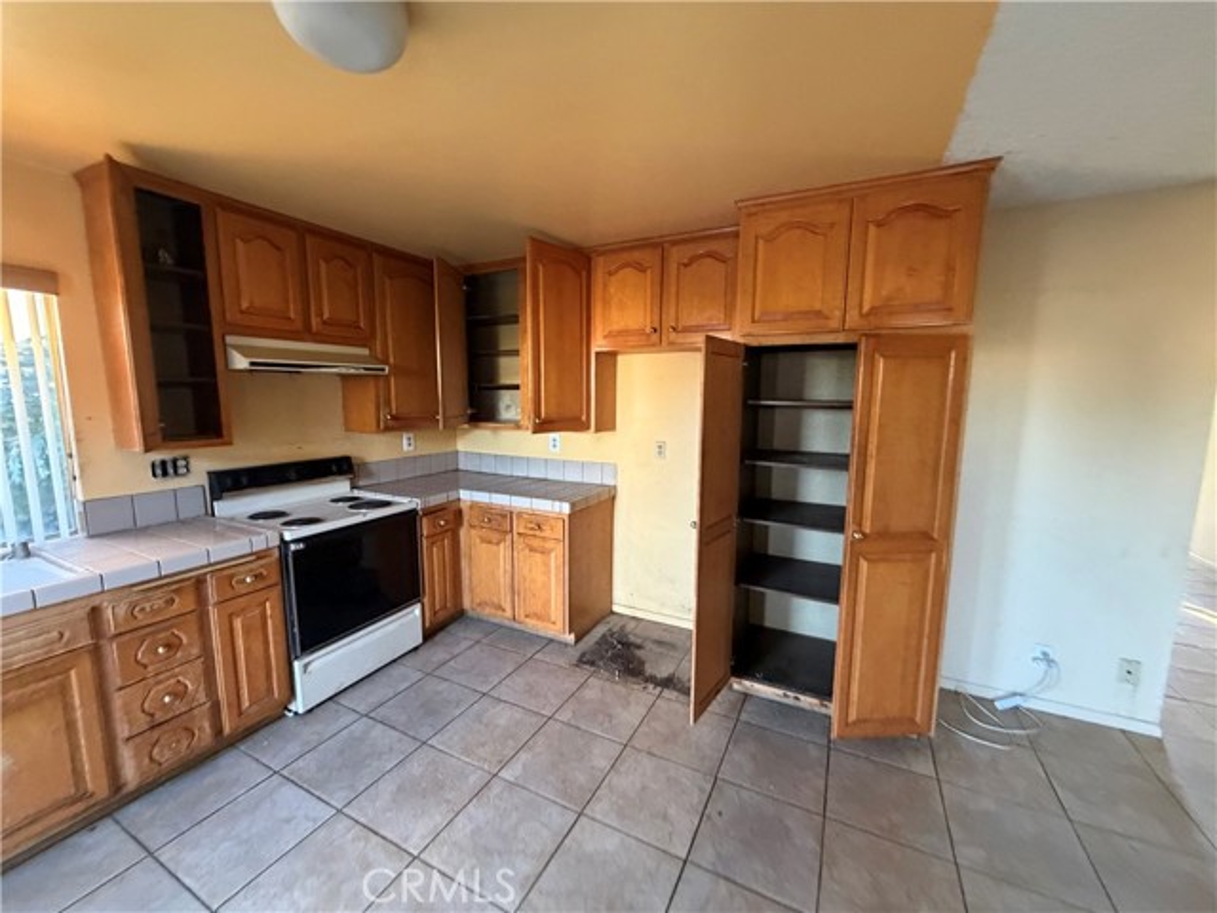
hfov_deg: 102.1
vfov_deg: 85.7
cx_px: 608
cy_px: 456
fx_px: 492
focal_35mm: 14
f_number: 2.2
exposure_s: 1/60
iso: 500
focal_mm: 2.22
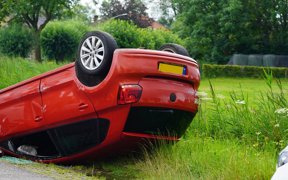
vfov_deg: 8.3
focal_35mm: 159
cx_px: 90
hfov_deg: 13.1
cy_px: 110
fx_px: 1248
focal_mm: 105
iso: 100
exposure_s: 1/160
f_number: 5
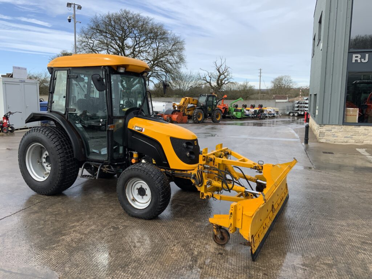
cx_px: 186
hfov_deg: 61.7
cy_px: 140
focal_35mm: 29
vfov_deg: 48.2
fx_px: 312
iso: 16
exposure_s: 1/1055
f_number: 1.8
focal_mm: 3
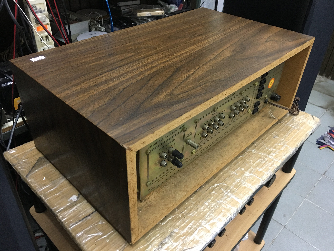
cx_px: 167
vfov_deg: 48.2
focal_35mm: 29
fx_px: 280
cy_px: 126
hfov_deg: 61.7
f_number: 2.2
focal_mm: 4.15
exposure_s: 1/17
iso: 100
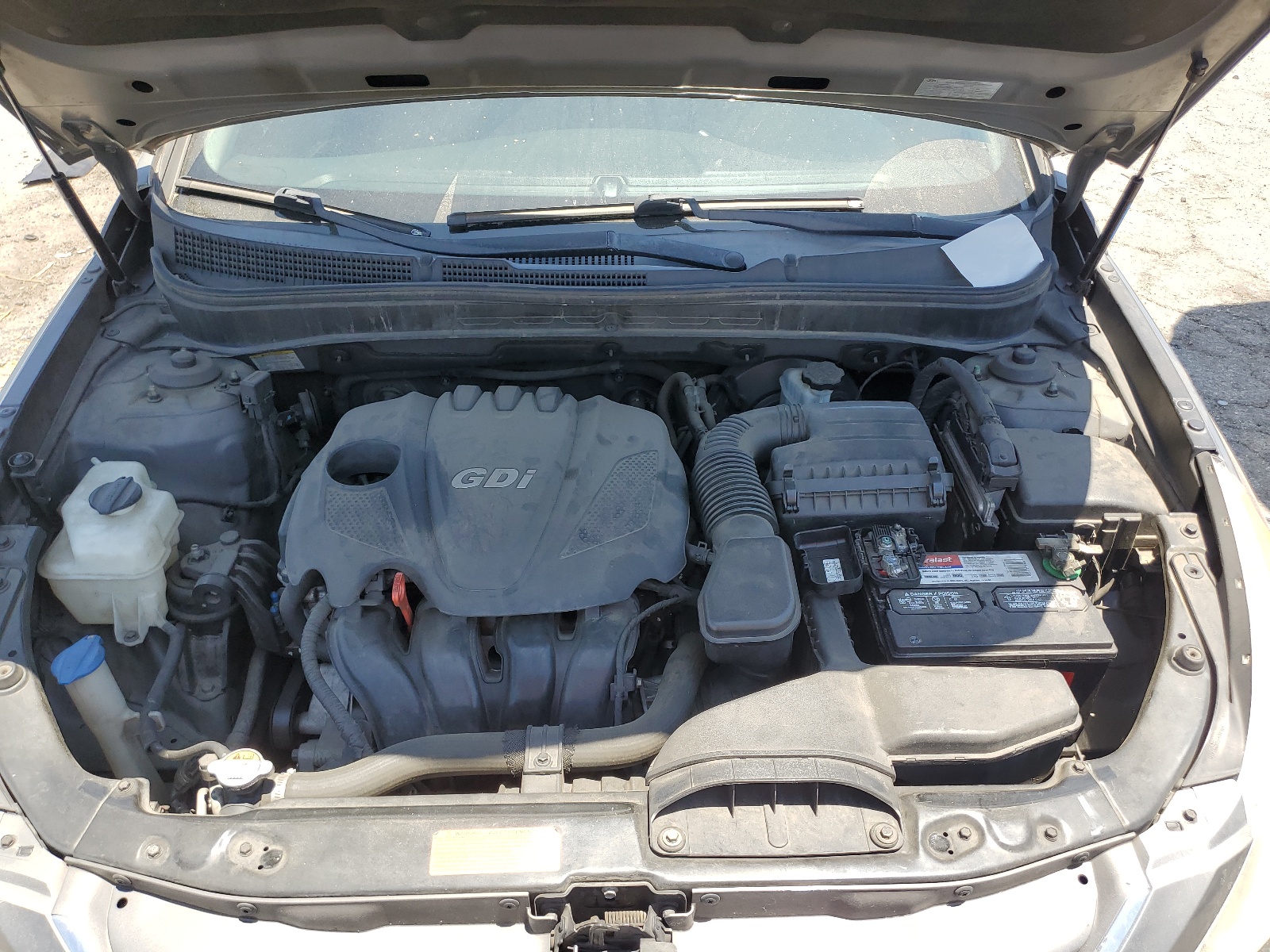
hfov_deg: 67.3
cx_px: 635
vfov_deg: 53.1
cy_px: 476
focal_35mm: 26
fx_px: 954
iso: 50
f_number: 1.5
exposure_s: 1/769
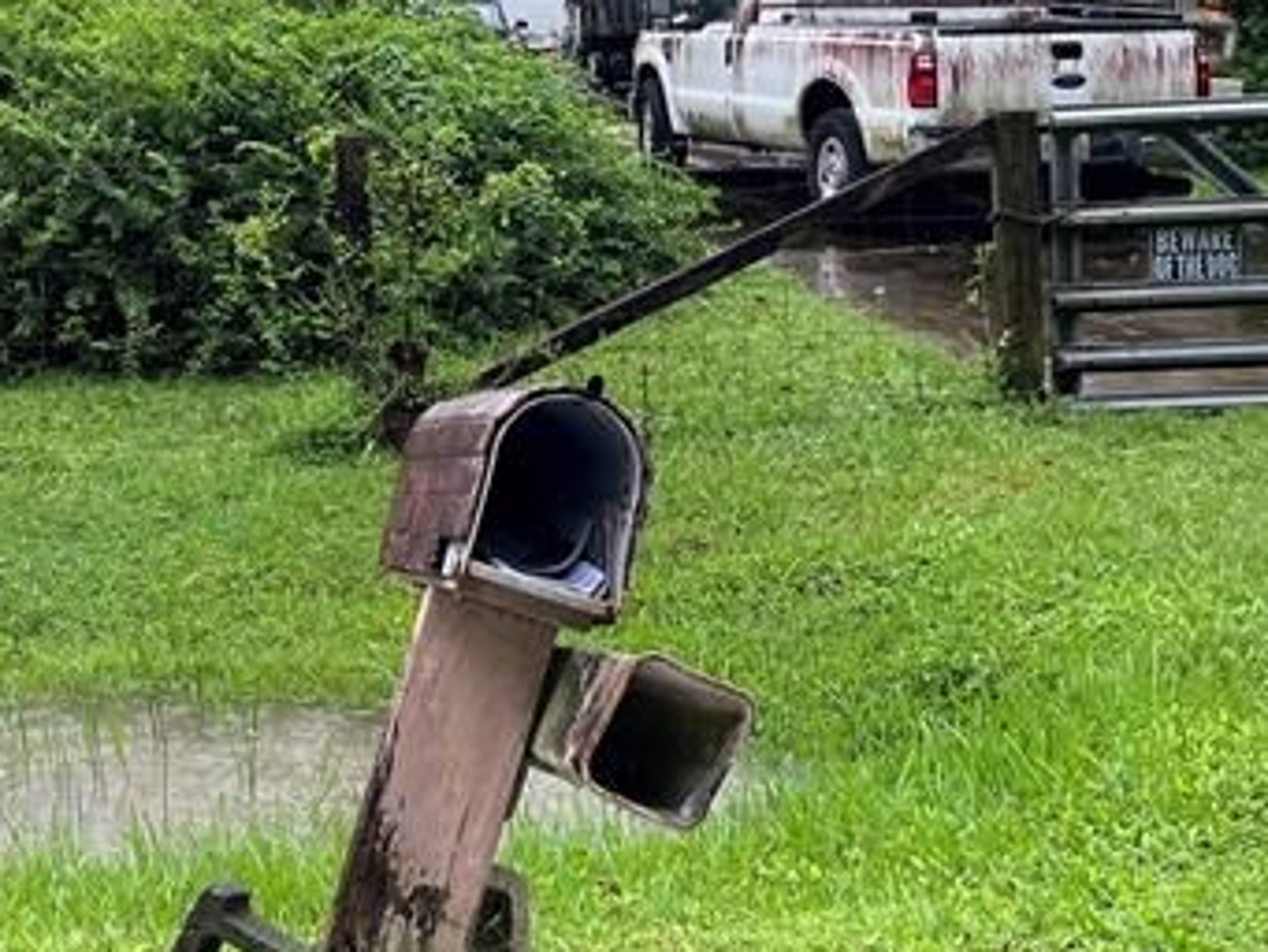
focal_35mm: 61
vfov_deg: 23.1
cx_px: 201
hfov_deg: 30.7
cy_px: 4
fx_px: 2235
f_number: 1.6
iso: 50
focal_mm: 5.1
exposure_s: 1/430
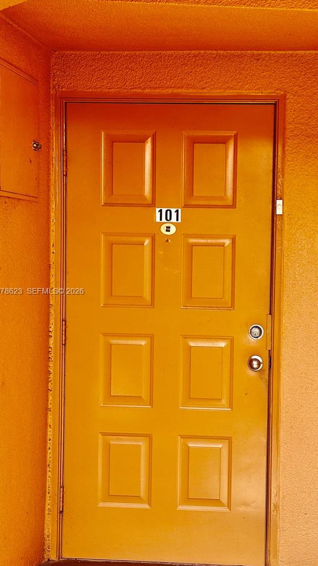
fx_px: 930
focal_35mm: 62
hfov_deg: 19.3
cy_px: 292
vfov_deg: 33.8
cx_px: 232
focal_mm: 6.86
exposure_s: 1/503
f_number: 1.78
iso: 64
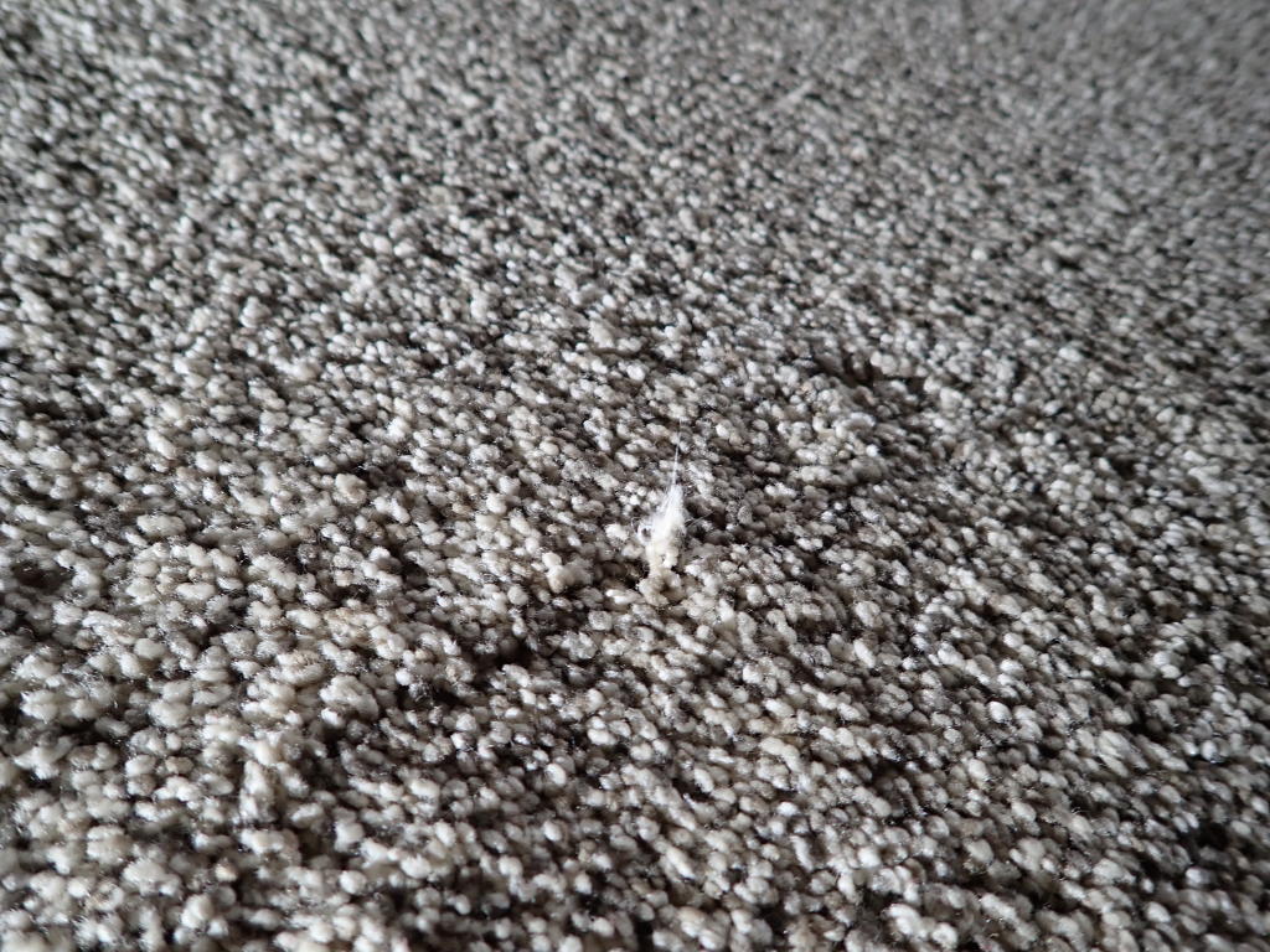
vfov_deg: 54.9
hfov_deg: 69.4
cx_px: 635
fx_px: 917
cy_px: 476
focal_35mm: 25
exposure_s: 1/60
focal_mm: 4.5
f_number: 2
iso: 100
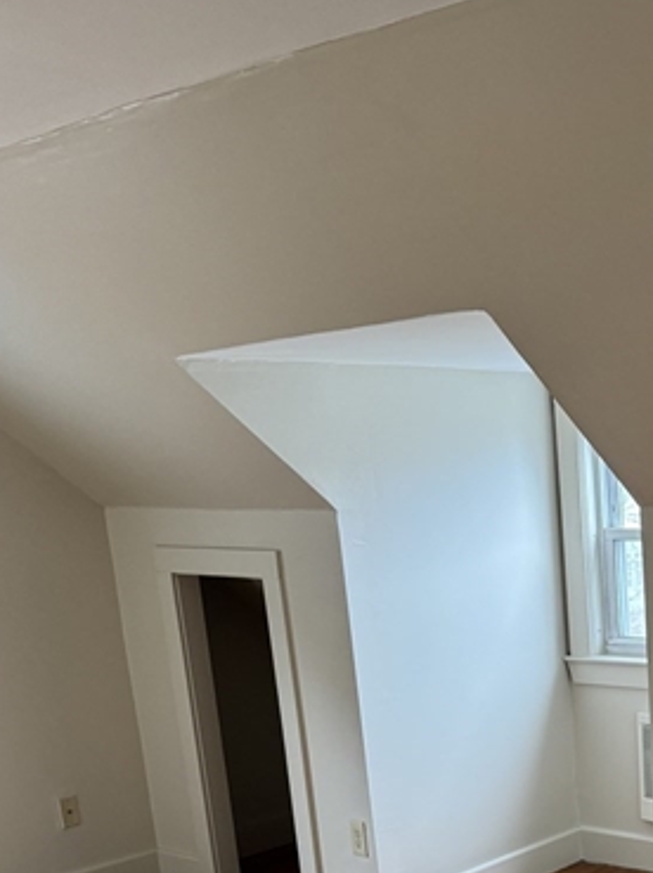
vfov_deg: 35.3
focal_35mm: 50
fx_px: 1260
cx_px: 648
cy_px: 835
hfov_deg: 27.4
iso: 200
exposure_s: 1/68
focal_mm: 6.76
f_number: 1.78
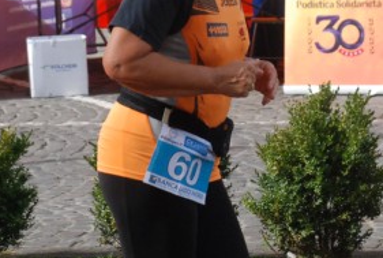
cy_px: 35
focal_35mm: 256
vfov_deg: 5.4
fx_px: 2731
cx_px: 187
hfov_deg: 8.0
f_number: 6.3
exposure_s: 1/1600
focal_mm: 80
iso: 1000
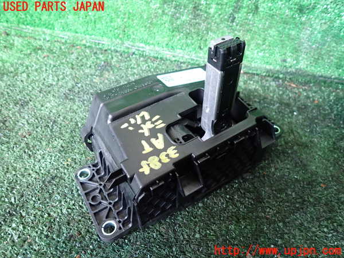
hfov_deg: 69.4
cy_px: 129
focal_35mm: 25
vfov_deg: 54.9
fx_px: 248
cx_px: 172
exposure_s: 1/30
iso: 500
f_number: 2
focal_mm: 4.5
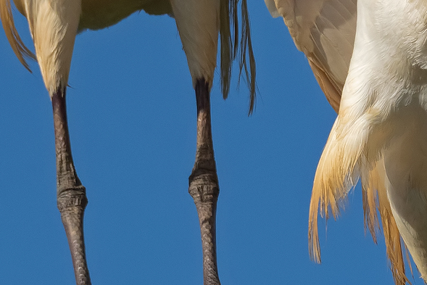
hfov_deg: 0.7
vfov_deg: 0.5
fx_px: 35234
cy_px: -49
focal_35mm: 2970
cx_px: 410
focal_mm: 420
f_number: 5.6
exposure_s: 1/4000
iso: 640
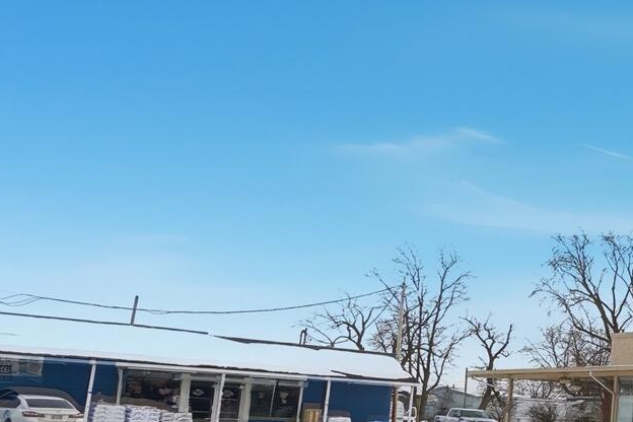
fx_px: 844
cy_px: 318
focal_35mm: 48
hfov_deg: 27.2
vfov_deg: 27.7
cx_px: 970
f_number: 13
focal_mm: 10
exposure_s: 1/4000
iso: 125
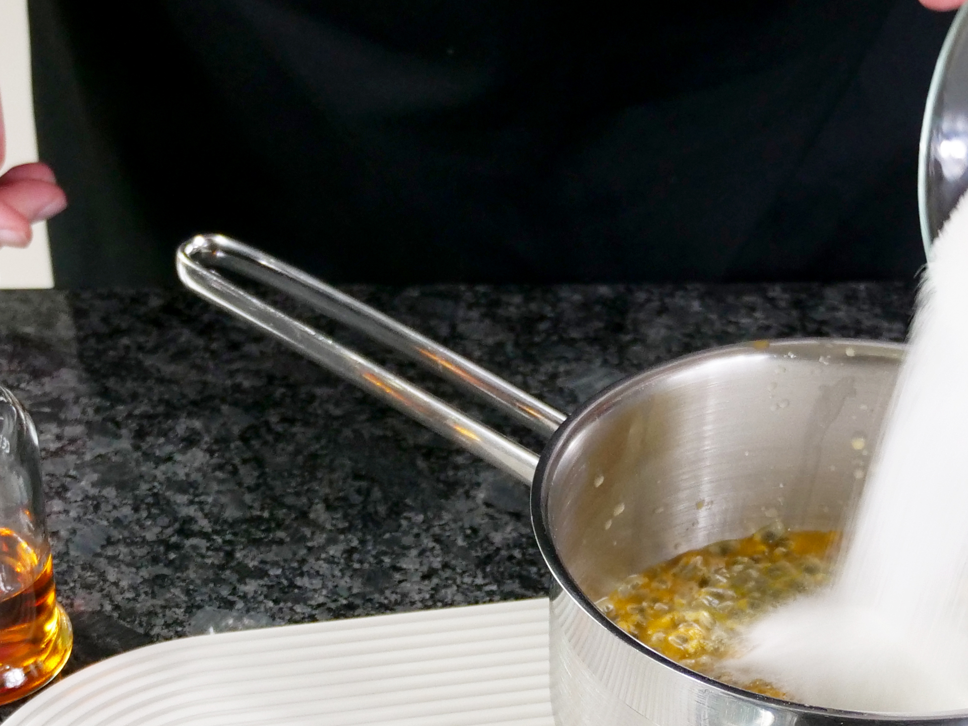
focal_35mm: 85
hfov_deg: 23.0
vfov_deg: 17.1
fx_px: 2377
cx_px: 513
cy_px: 638
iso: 800
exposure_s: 1/60
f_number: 2.8
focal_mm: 16
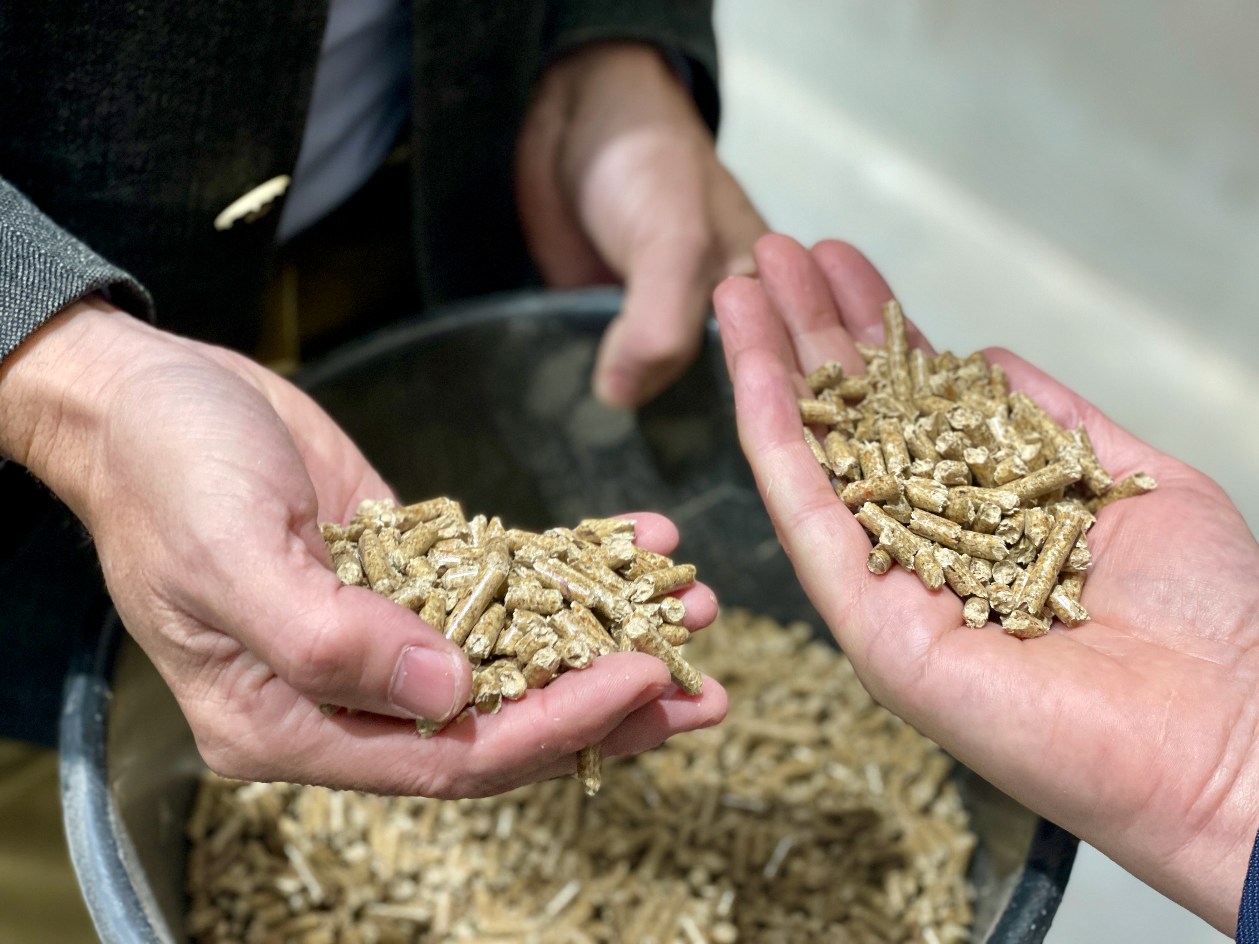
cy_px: 472
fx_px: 1891
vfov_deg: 28.0
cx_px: 630
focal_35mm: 52
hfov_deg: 36.8
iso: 125
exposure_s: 1/33
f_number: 2
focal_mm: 6
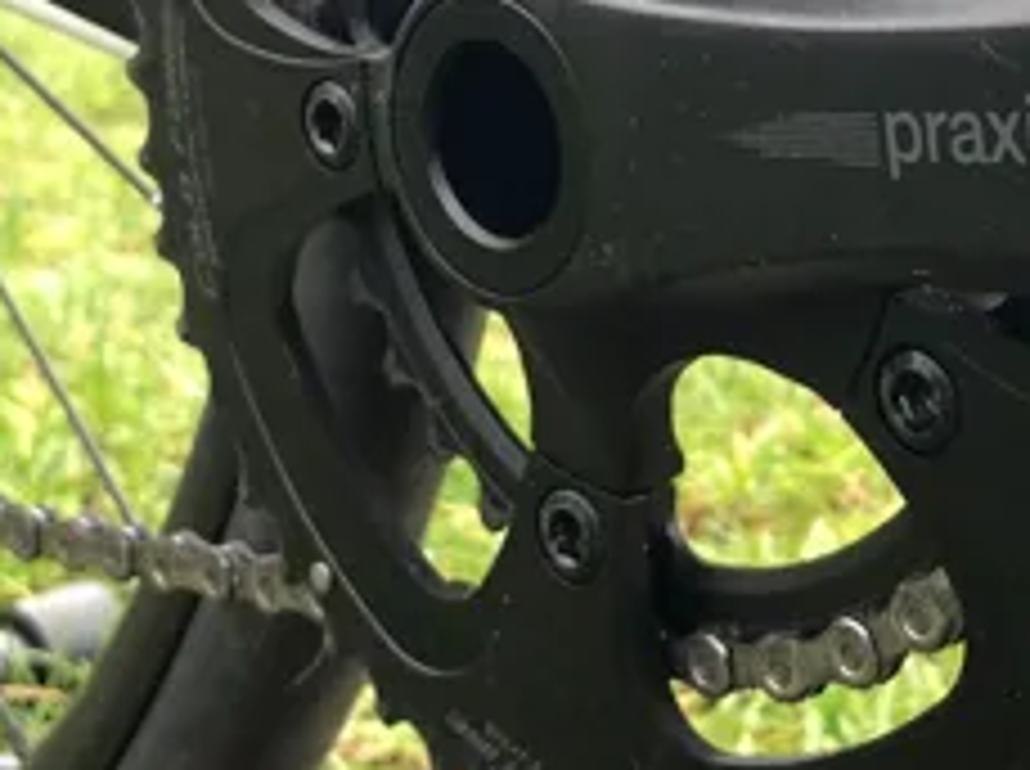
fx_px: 2911
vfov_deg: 14.8
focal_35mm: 98
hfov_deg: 19.9
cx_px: 751
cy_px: -18
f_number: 1.8
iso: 32
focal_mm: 4
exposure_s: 1/30
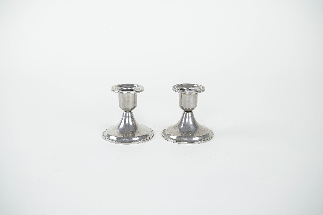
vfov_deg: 27.0
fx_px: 449
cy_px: 108
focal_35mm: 50
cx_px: 162
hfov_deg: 39.6
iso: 2500
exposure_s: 1/80
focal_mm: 50
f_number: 10
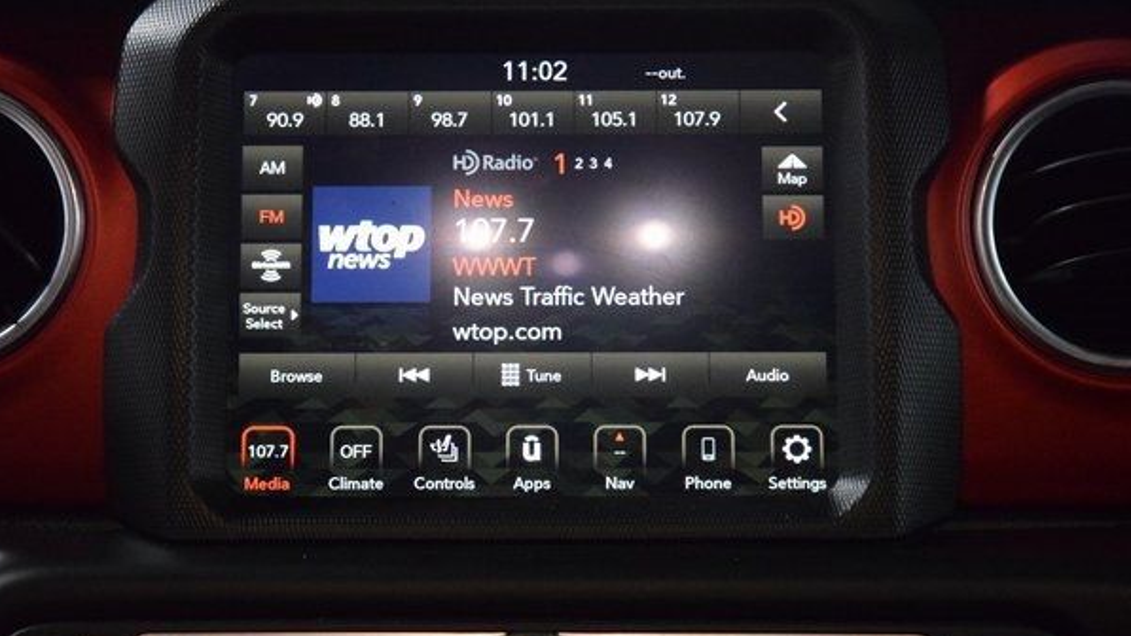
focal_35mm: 118
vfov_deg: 10.3
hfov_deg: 18.2
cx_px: 529
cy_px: 281
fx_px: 3539
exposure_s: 1/125
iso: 6400
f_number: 4.5
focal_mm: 70
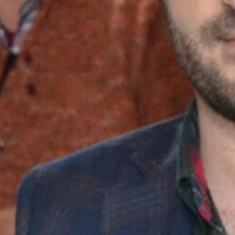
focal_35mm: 284
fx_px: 2181
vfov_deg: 6.1
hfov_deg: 6.2
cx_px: 70
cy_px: 250
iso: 1400
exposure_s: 1/60
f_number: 3.5
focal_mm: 22
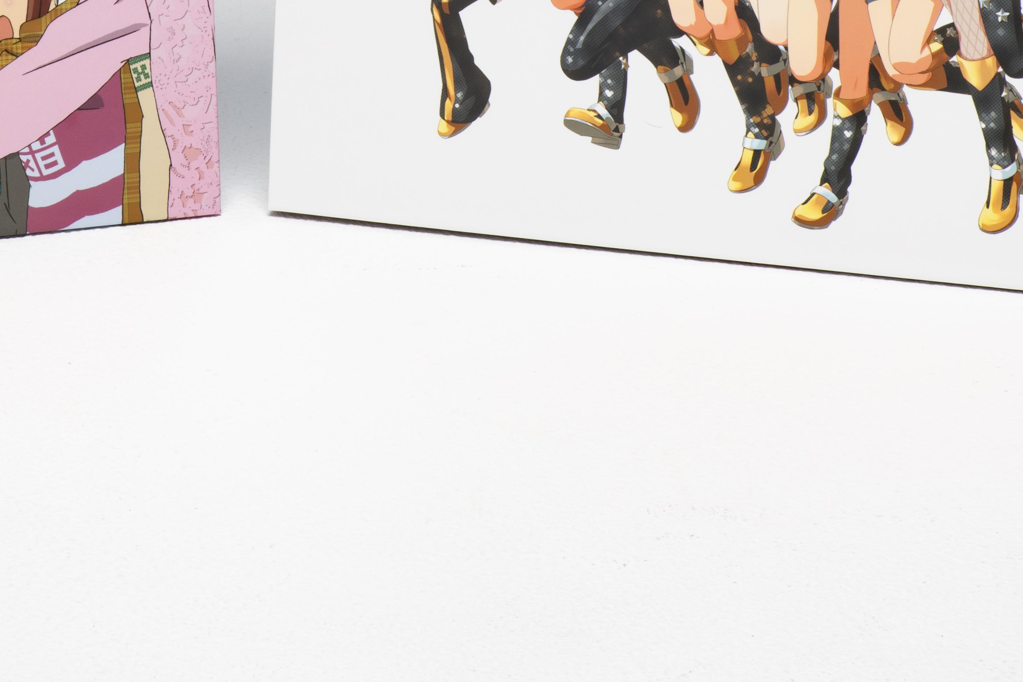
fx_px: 8410
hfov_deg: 7.0
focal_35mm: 296
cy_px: -234
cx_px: 241
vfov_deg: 4.6
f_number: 22
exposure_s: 1/60
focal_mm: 105
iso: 100
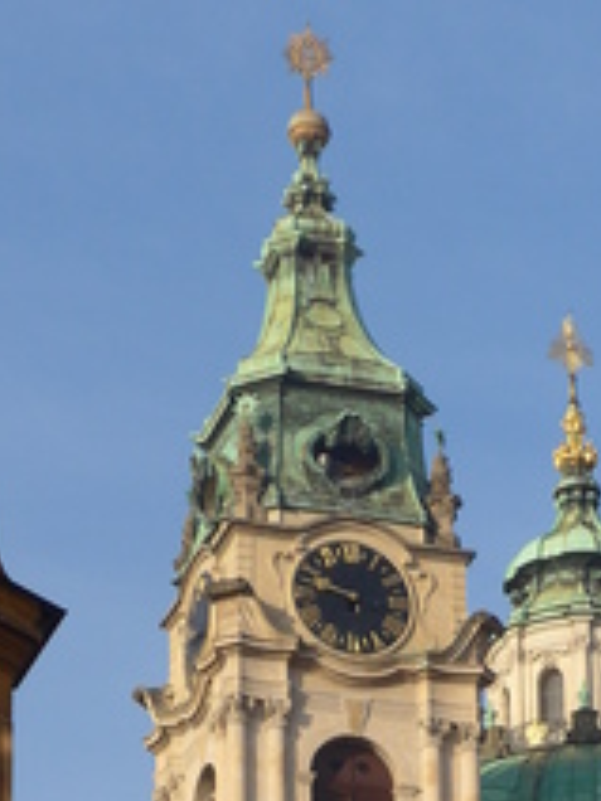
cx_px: 442
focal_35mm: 211
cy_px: 1205
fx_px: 4884
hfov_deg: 7.0
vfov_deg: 9.1
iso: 80
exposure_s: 1/640
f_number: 4.1
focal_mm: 14.2
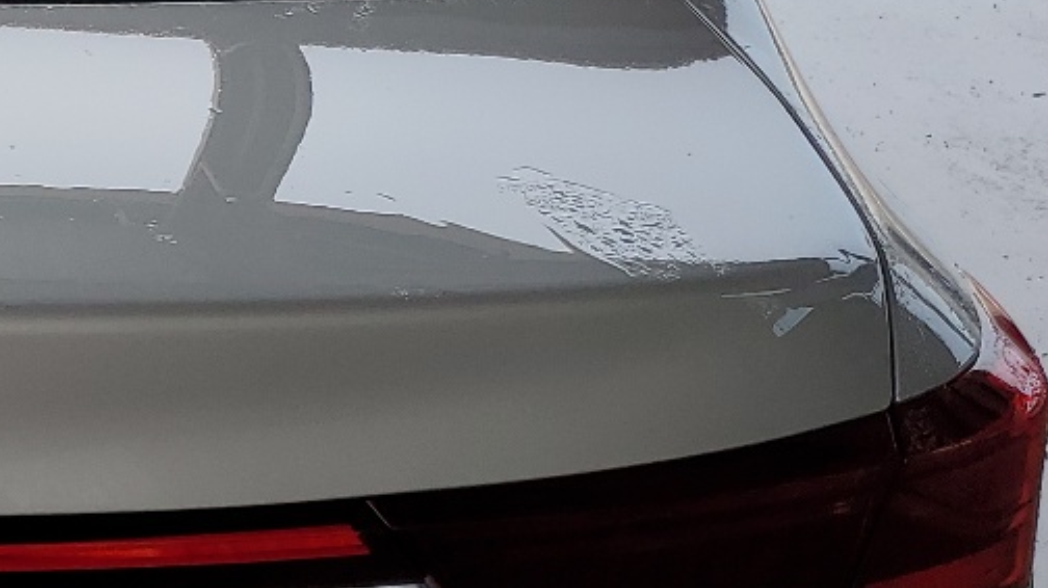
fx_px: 2500
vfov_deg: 13.3
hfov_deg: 21.5
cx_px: -291
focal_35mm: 90
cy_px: 488
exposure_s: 1/714
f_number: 1.5
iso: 50
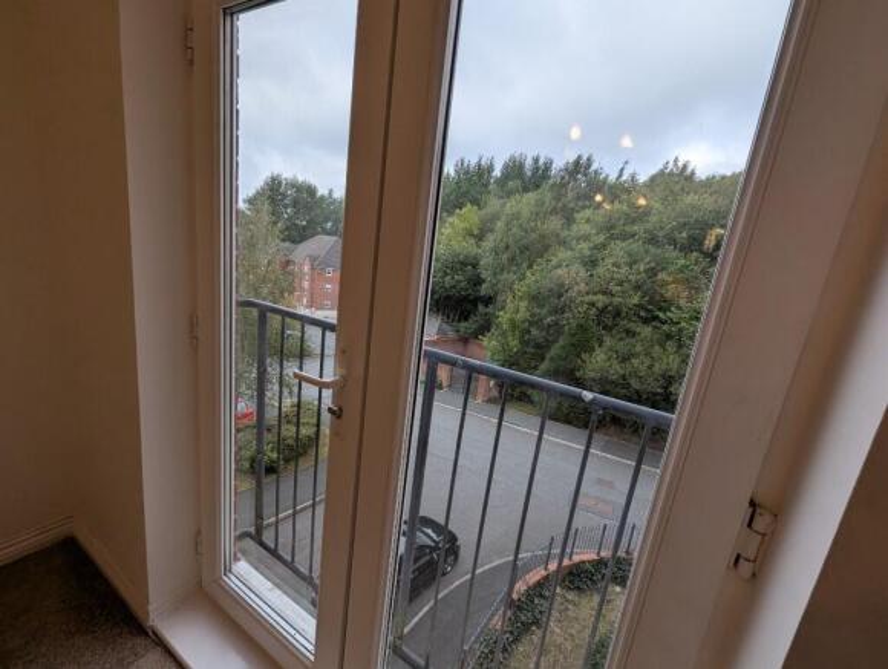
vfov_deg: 90.1
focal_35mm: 13
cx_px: 444
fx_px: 334
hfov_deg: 106.1
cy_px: 334
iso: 48
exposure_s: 1/490
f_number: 2.2
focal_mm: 1.95
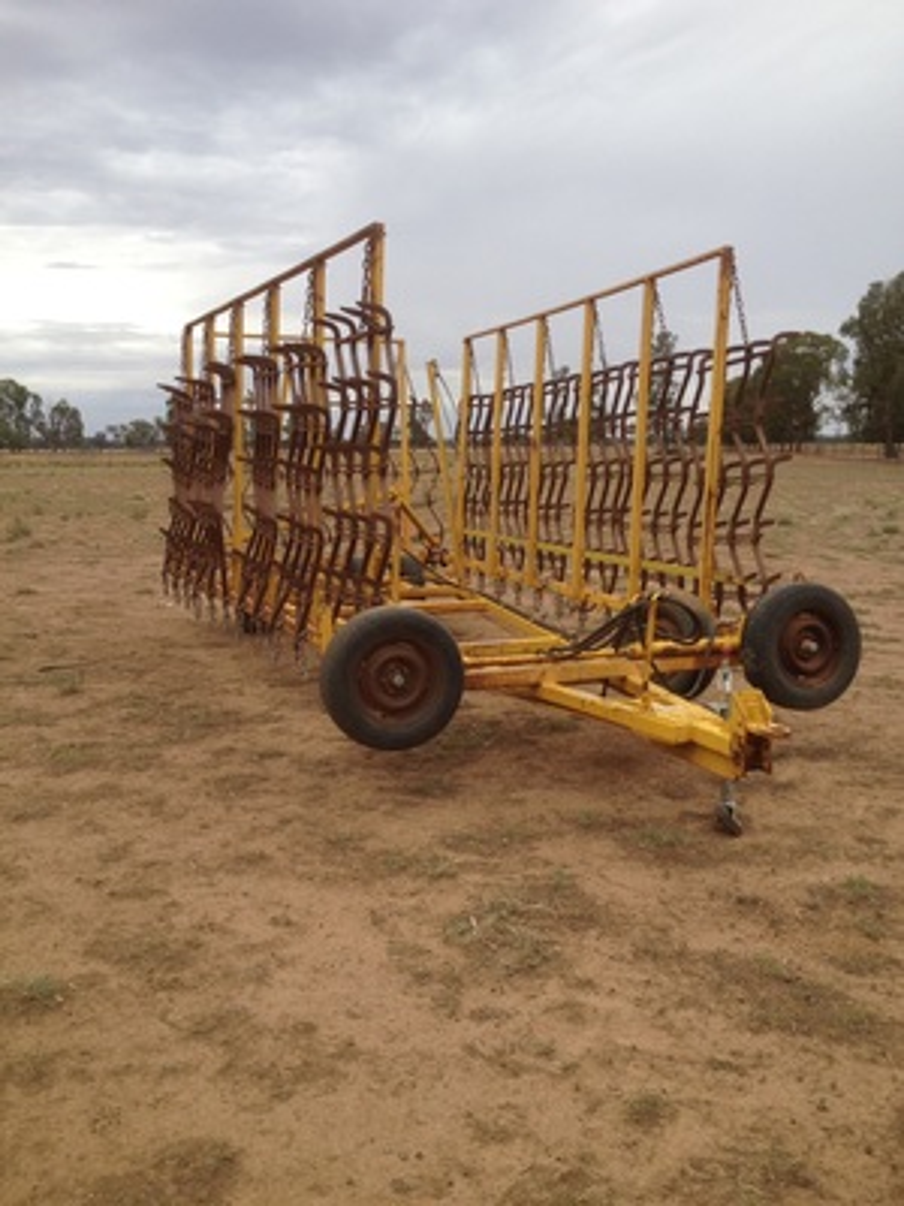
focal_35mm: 35
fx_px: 1219
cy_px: 603
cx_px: 452
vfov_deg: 52.6
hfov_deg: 40.7
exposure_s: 1/254
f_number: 2.4
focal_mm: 4.28
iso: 50
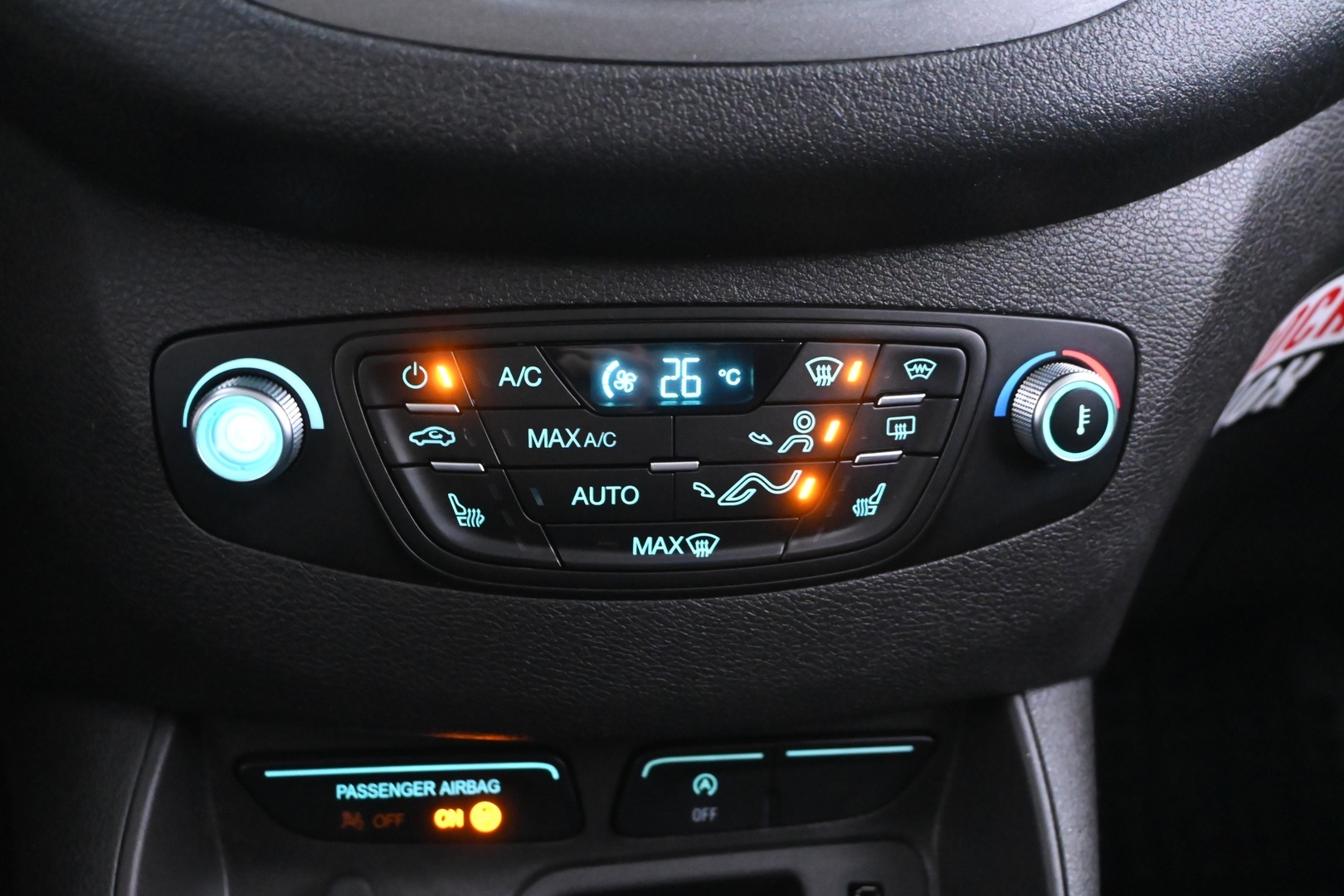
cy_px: 448
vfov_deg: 29.4
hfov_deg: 43.0
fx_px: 1708
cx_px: 672
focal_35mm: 46
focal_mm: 30.5
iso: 6400
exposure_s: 1/8
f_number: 5.6
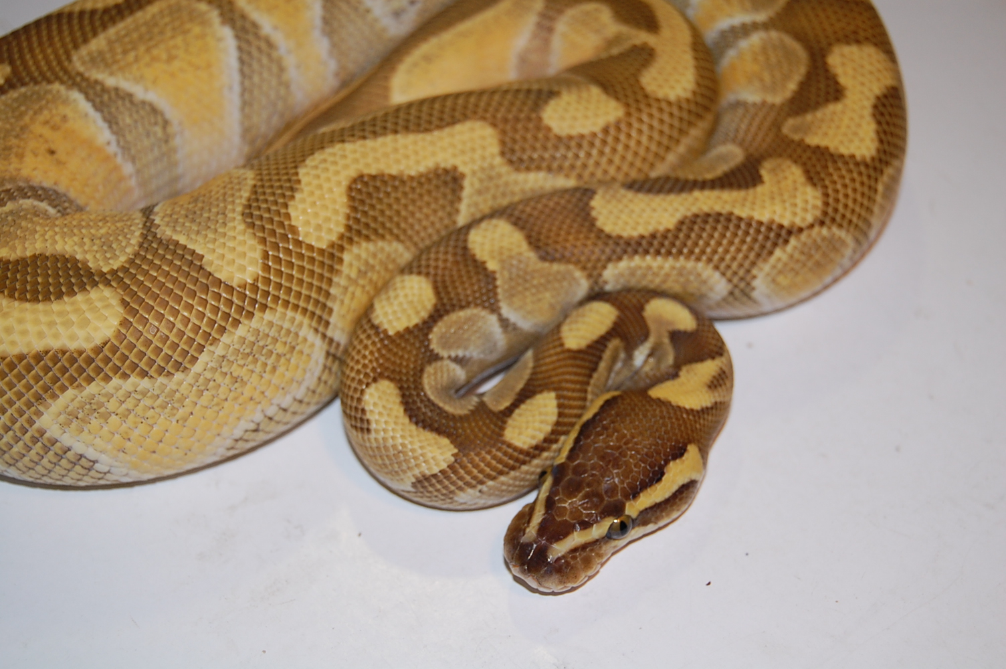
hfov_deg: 31.9
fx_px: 1759
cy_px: 334
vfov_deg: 21.5
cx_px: 503
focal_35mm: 63
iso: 400
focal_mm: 42
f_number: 5.3
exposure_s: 1/60
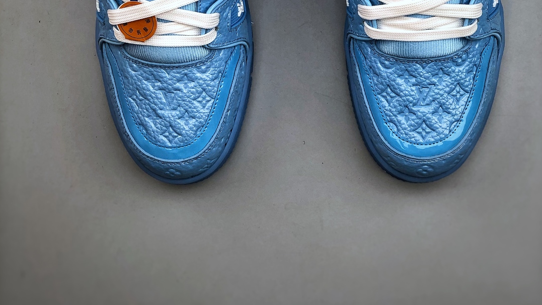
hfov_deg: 25.6
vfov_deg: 14.2
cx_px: 271
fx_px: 1193
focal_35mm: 83
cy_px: -54
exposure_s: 1/100
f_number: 2.8
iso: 40
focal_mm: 6.6
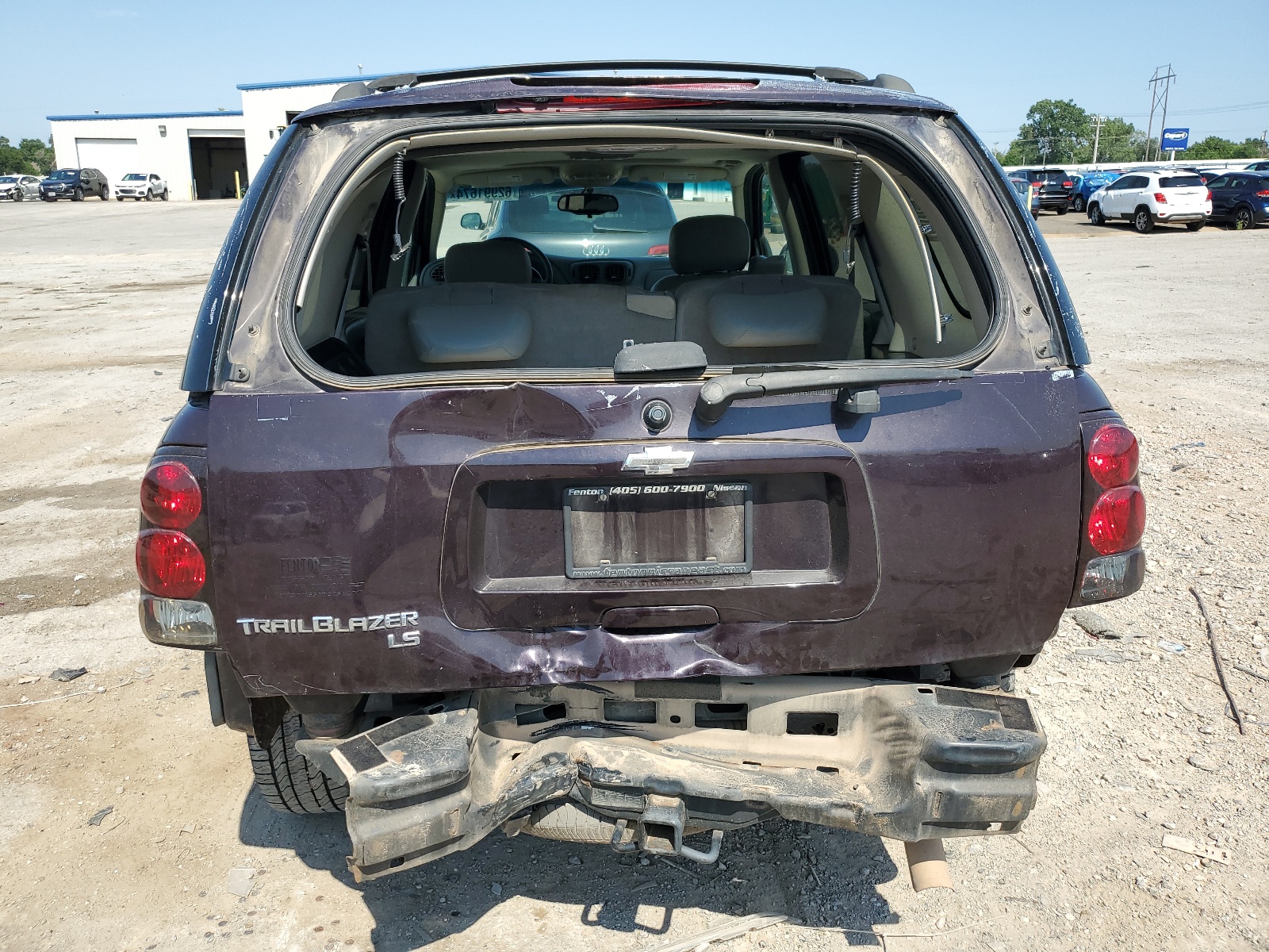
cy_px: 476
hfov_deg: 67.3
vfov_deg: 53.1
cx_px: 634
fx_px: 953
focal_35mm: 26
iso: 50
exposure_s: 1/2000
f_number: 1.5
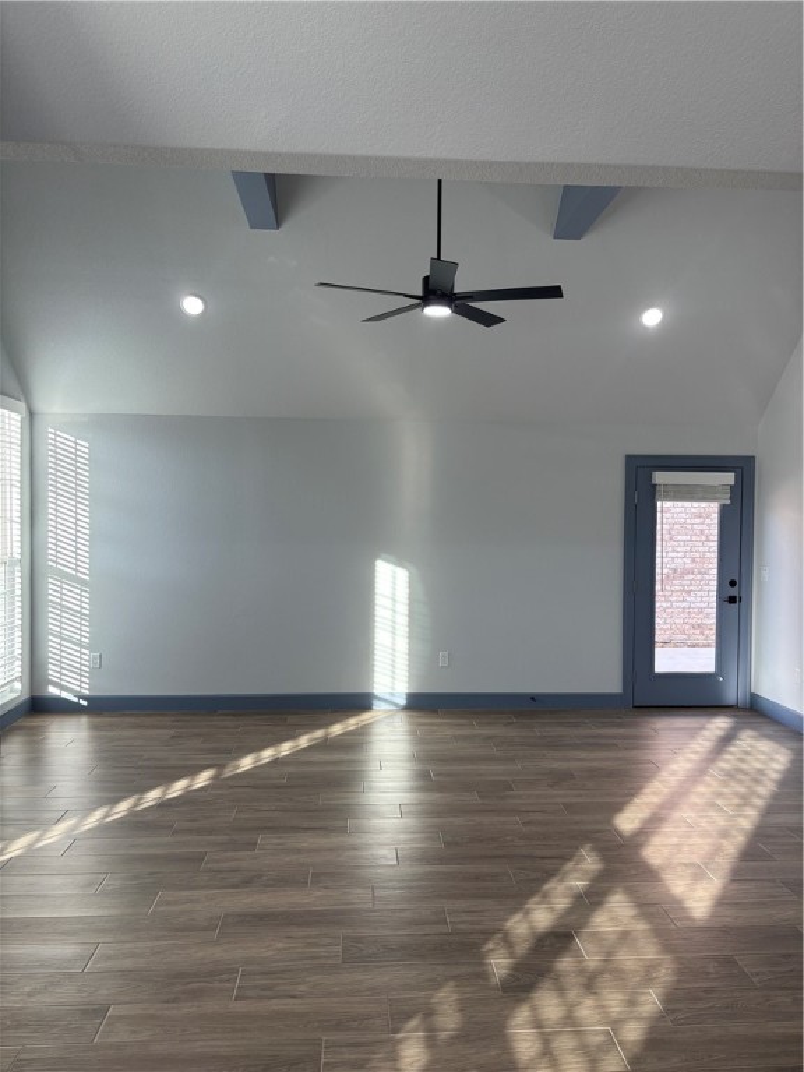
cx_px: 402
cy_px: 536
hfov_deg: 53.1
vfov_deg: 67.3
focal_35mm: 26
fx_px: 805
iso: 64
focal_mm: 5.96
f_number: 1.6
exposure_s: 1/166
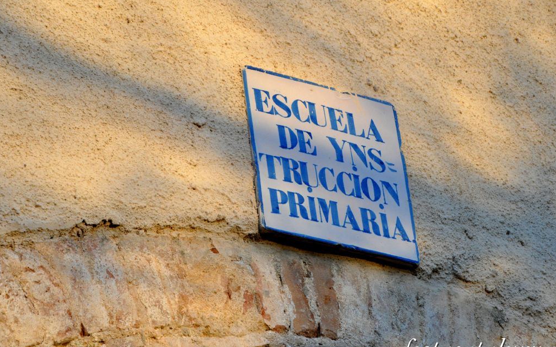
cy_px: 183
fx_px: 1636
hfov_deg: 19.3
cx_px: 278
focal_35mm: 108
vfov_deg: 12.1
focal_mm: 70
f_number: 10
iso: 1600
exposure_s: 1/400
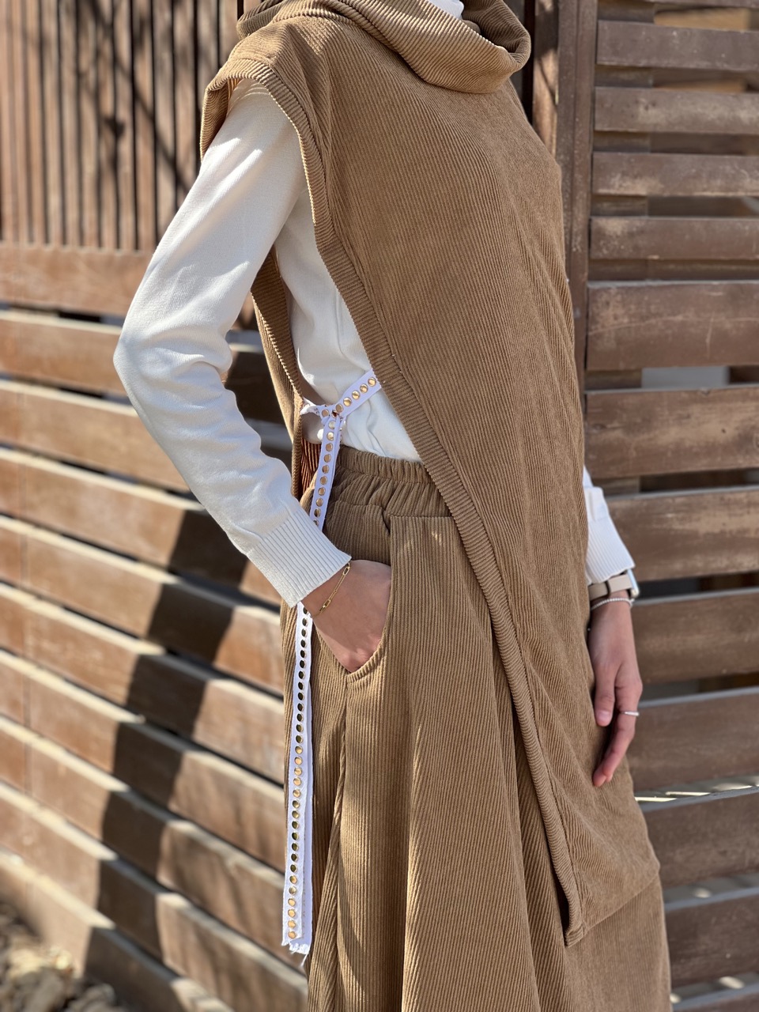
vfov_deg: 25.3
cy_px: 506
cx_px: 380
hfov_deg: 19.1
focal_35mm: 77
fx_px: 2251
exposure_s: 1/182
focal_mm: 9
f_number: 2.8
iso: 25
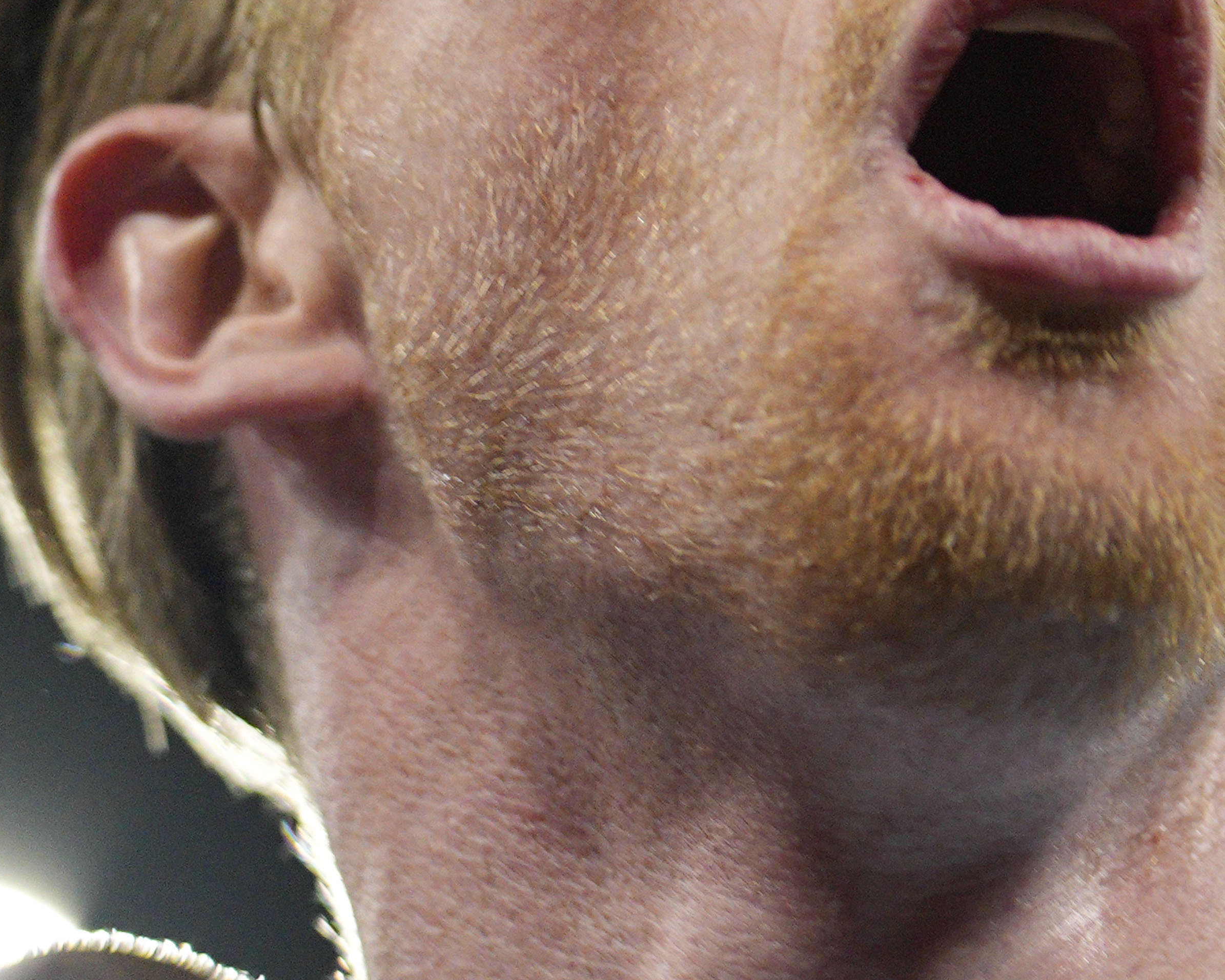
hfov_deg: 4.2
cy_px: 273
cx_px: 1423
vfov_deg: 3.4
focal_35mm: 458
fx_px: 16605
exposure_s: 1/2500
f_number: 1.8
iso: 1600
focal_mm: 135
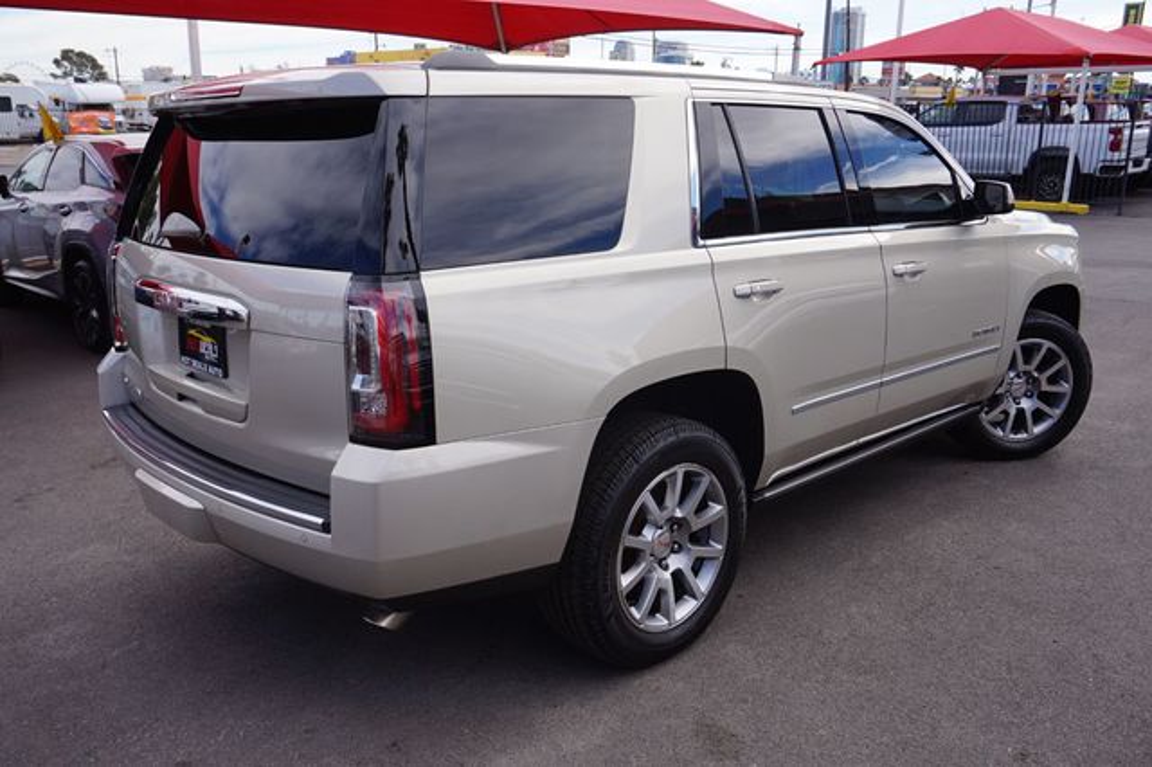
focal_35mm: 30
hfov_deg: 62.0
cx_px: 576
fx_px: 959
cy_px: 384
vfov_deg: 43.6
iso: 100
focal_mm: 20
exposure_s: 1/100
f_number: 9
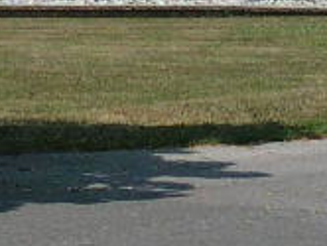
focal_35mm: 228
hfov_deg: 8.7
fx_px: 2157
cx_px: 189
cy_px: 45
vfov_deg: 6.5
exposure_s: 1/590
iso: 100
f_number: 4.5
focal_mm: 5.6
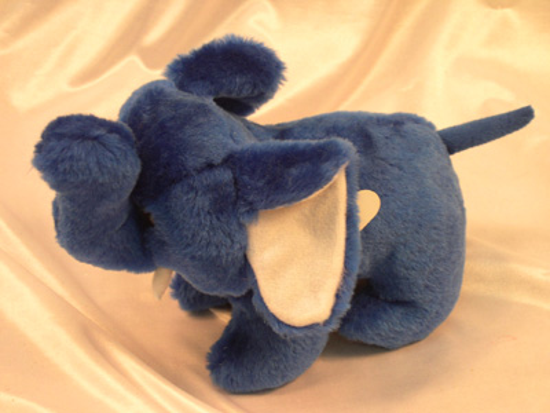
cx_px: 275
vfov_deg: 17.0
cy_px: 206
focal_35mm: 87
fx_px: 1382
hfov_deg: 22.5
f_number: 4.4
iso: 100
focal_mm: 18.4
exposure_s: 1/33.9
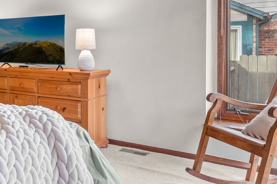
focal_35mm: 44
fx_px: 338
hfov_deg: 40.3
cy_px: 38
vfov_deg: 29.8
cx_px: 14
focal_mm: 16
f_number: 7.1
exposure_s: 1/25
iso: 1600
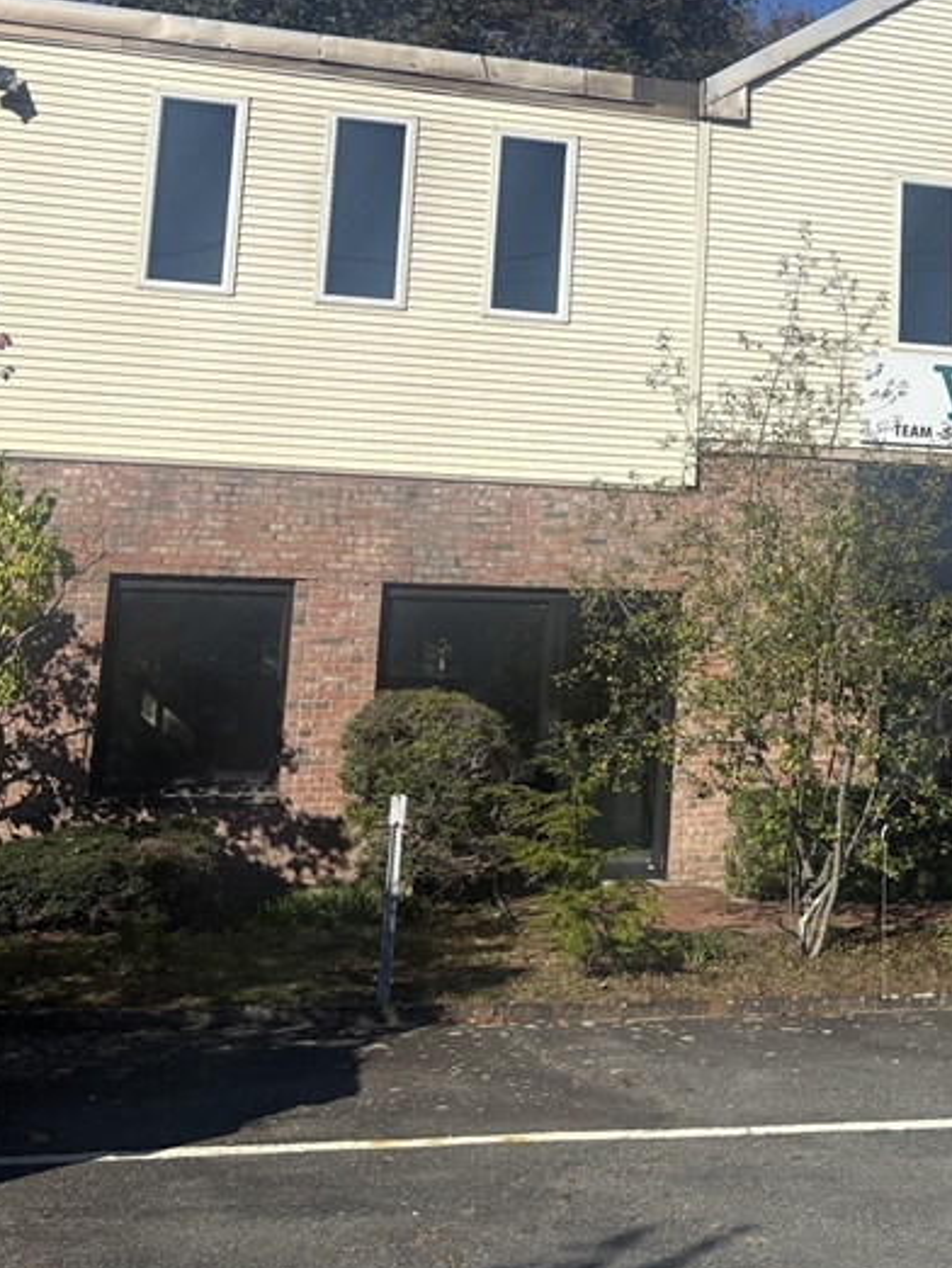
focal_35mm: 51
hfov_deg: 26.2
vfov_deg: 37.1
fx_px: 1869
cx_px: 1073
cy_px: 428
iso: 50
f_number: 1.6
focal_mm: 5.96
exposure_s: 1/6329
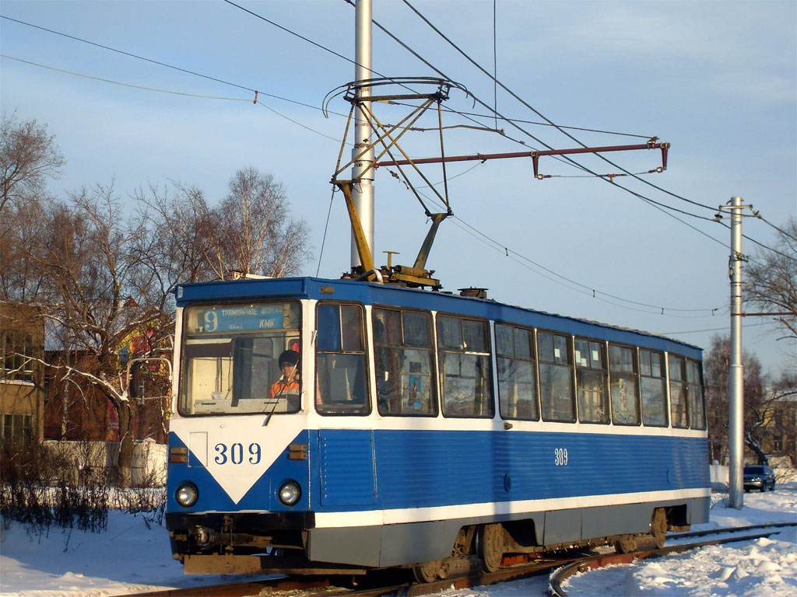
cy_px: 298
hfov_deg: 23.3
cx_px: 398
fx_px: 1934
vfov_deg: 17.6
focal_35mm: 84
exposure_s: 1/500
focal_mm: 13.5
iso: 80
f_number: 4.4
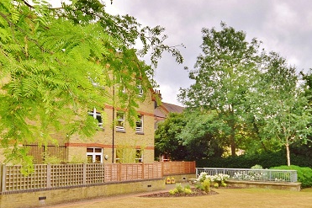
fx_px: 295
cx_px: 137
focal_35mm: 34
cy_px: 131
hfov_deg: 55.7
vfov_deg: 38.6
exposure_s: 1/200
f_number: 5
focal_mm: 10
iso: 125
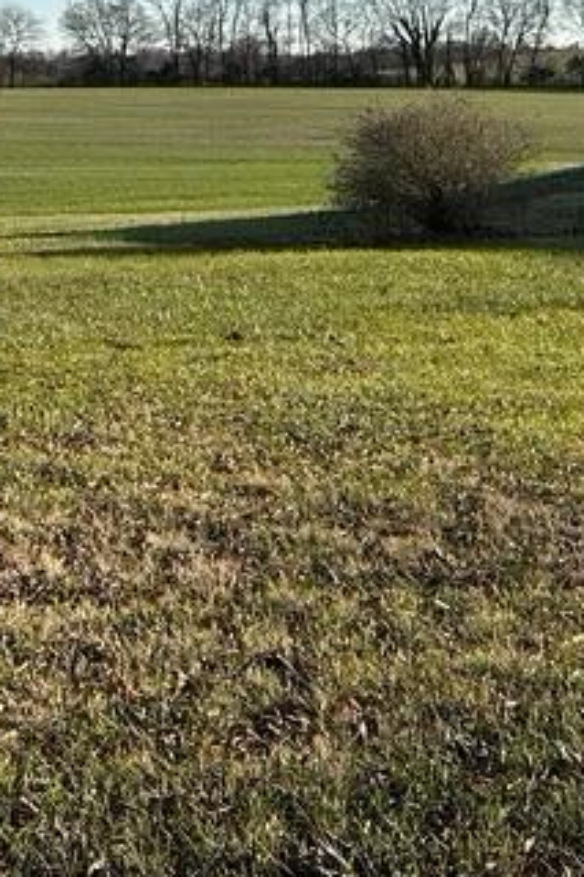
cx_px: -82
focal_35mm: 80
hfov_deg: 16.5
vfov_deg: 25.2
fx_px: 1949
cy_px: 249
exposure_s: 1/4184
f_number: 1.78
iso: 80
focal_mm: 6.86
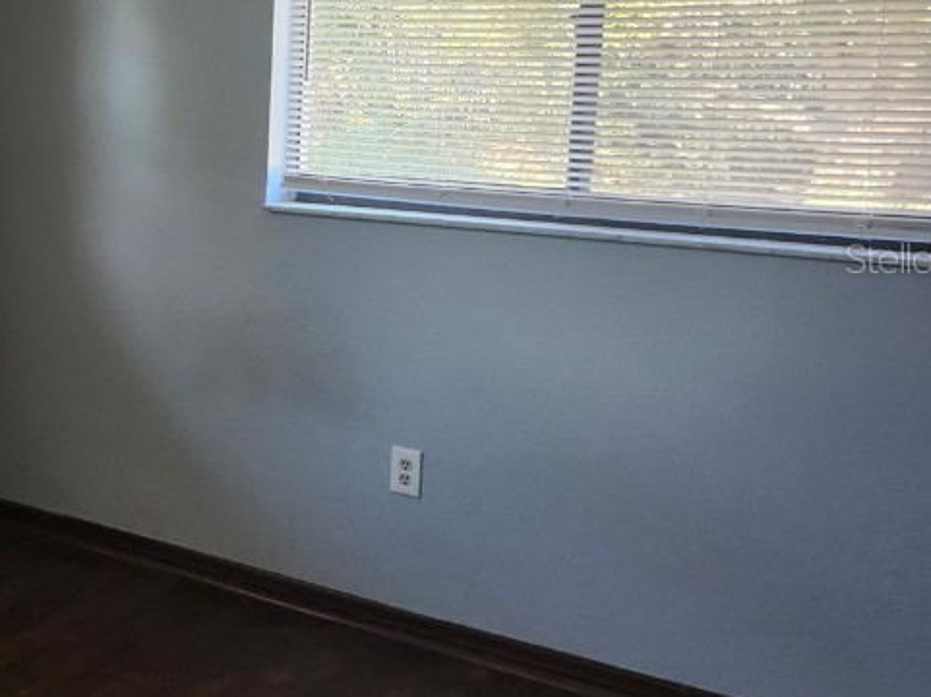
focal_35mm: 49
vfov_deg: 29.5
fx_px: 1317
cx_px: 37
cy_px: 258
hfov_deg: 35.8
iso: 320
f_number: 1.8
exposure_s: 1/120
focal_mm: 5.54
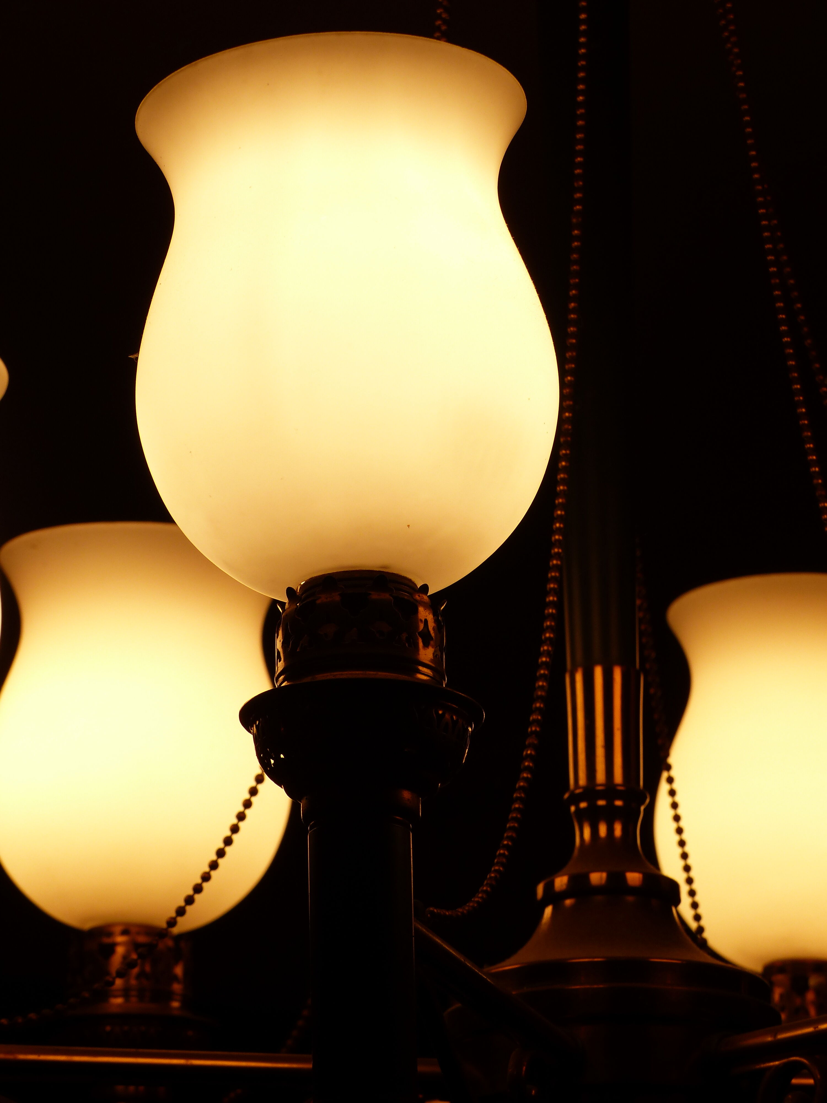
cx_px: 414
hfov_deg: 11.0
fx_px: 4300
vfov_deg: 14.6
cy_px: 552
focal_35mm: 135
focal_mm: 24.3
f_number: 4
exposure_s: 1/125
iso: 100
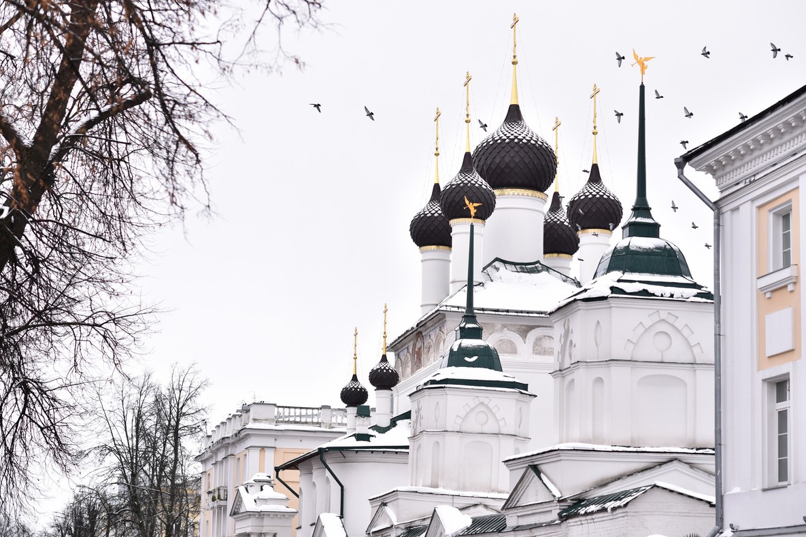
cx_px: 403
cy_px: 266
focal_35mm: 86
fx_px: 1925
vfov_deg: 15.9
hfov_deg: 23.6
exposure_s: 1/400
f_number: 3.5
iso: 500
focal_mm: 85
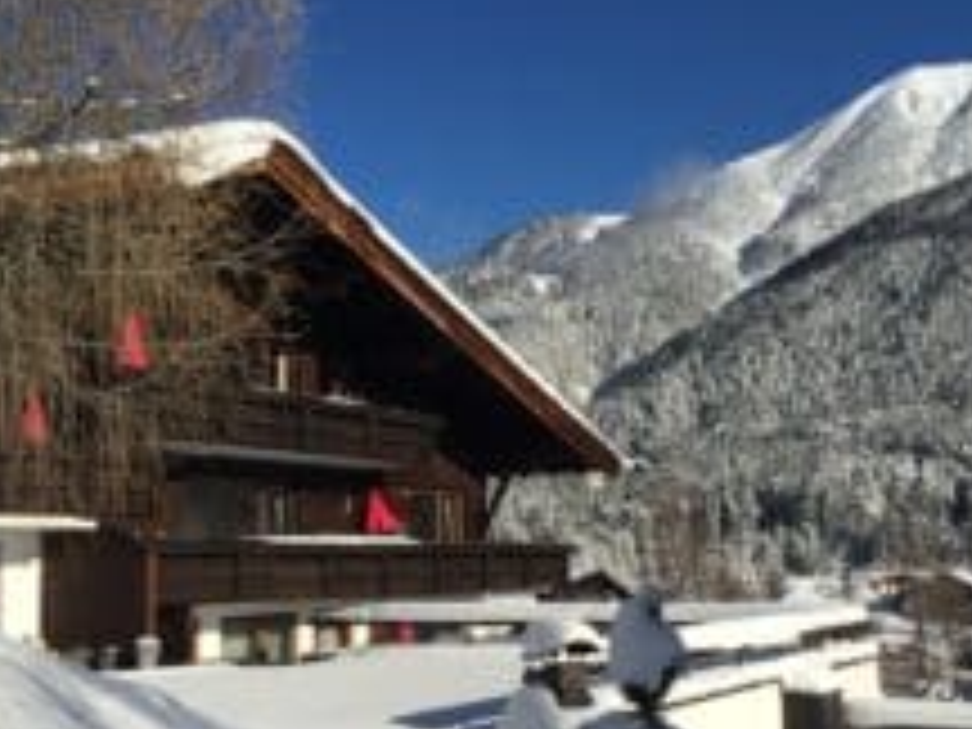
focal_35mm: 47
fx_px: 1320
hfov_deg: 40.3
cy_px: 466
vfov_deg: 30.7
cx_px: 558
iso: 32
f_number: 2.2
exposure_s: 1/3968
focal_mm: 4.15
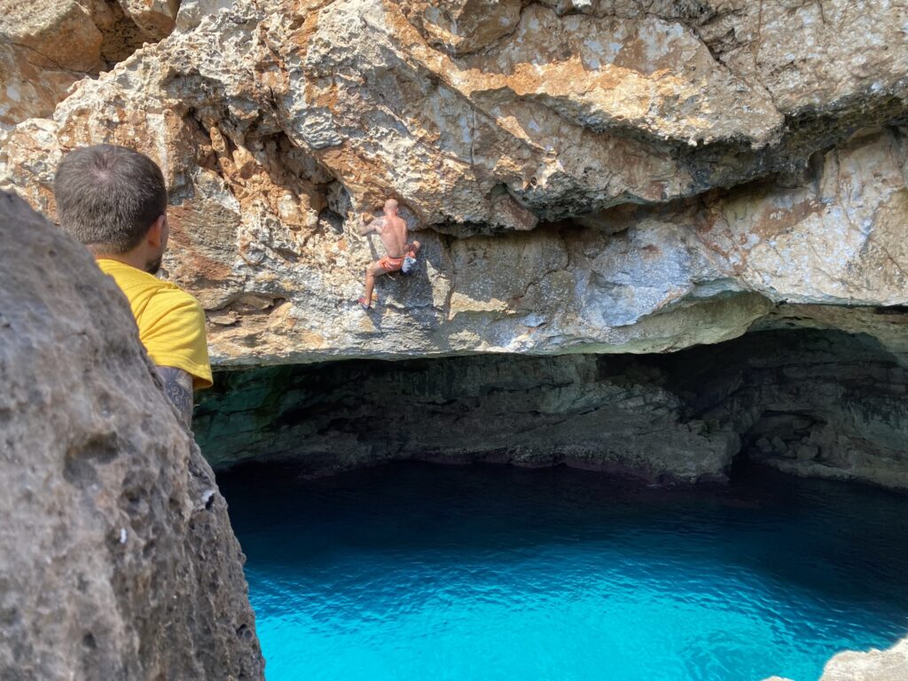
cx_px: 454
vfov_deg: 53.1
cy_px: 340
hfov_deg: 67.3
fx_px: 682
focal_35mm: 26
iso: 32
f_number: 1.8
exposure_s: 1/762
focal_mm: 4.25
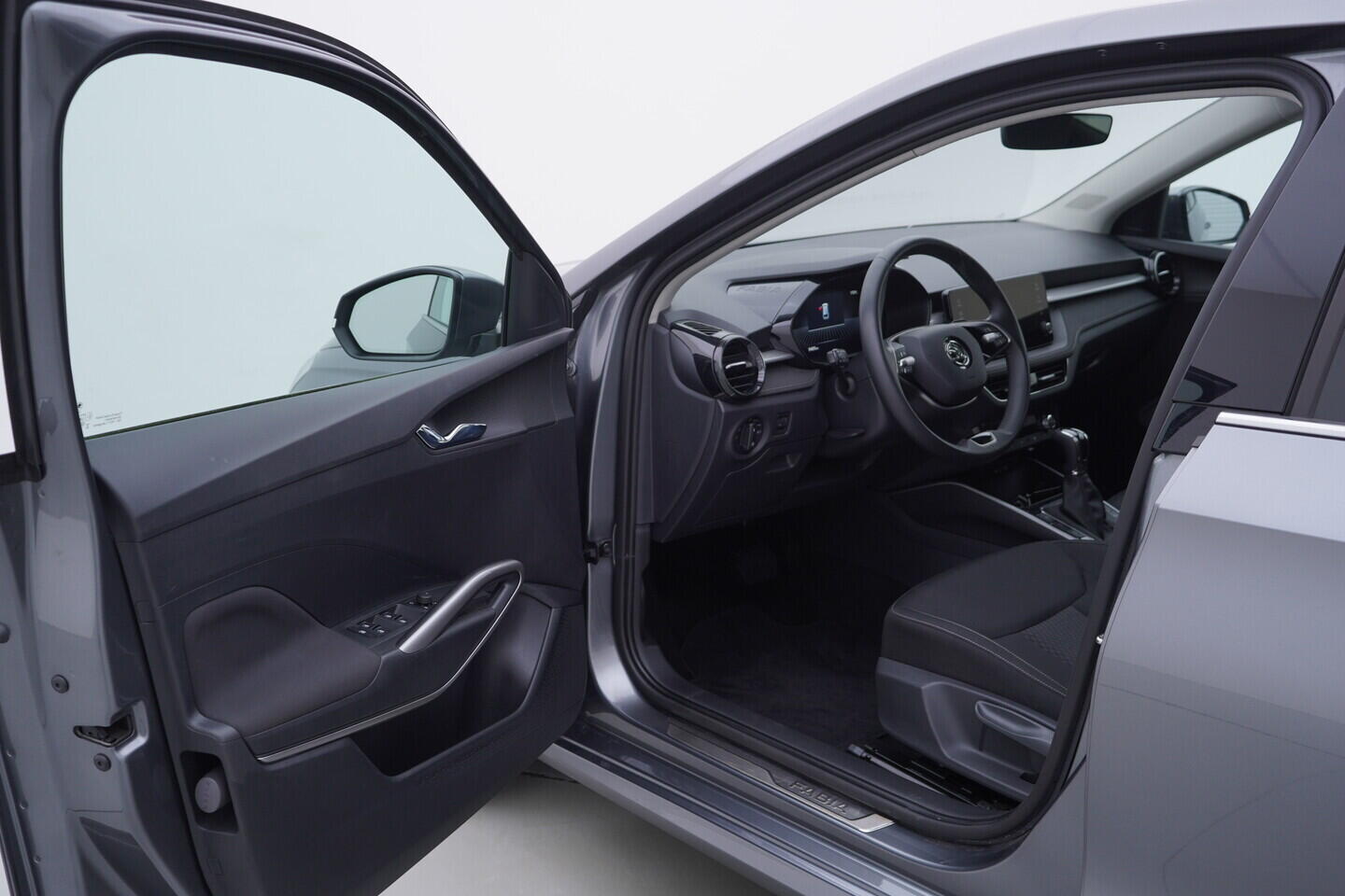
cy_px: 448
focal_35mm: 36
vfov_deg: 36.9
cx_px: 672
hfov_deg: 53.1
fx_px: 1345
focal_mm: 24
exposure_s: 1/60
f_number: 4
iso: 125
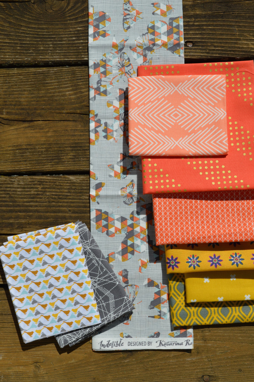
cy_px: 191
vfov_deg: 41.1
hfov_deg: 28.0
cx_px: 127
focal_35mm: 48
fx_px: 509
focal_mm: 32
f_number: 10
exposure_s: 1/400
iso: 100
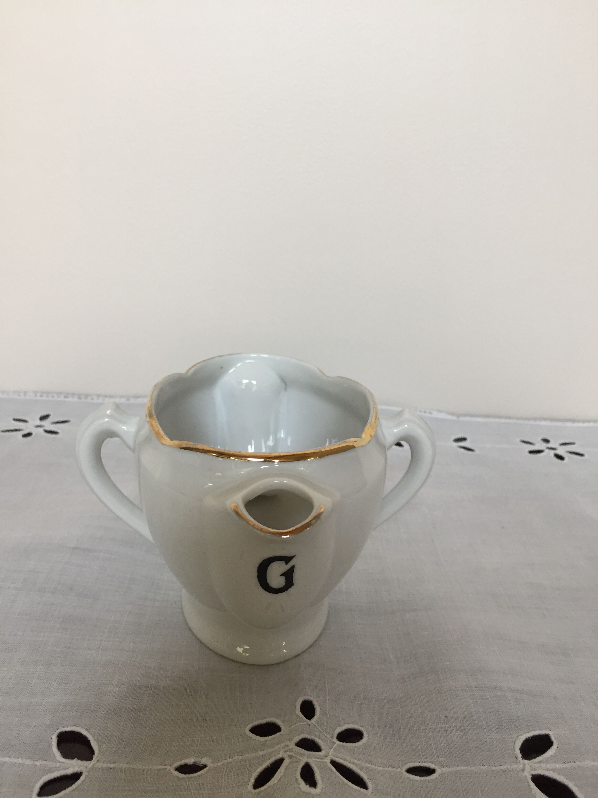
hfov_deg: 48.2
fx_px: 668
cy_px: 399
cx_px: 299
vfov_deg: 61.7
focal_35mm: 29
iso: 64
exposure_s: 1/33
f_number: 2.2
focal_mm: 4.15
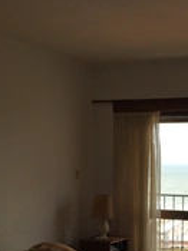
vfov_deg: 26.1
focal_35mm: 73
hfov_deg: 19.8
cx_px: 162
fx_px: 529
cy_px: 209
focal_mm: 4.15
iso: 32
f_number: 2.2
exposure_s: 1/581
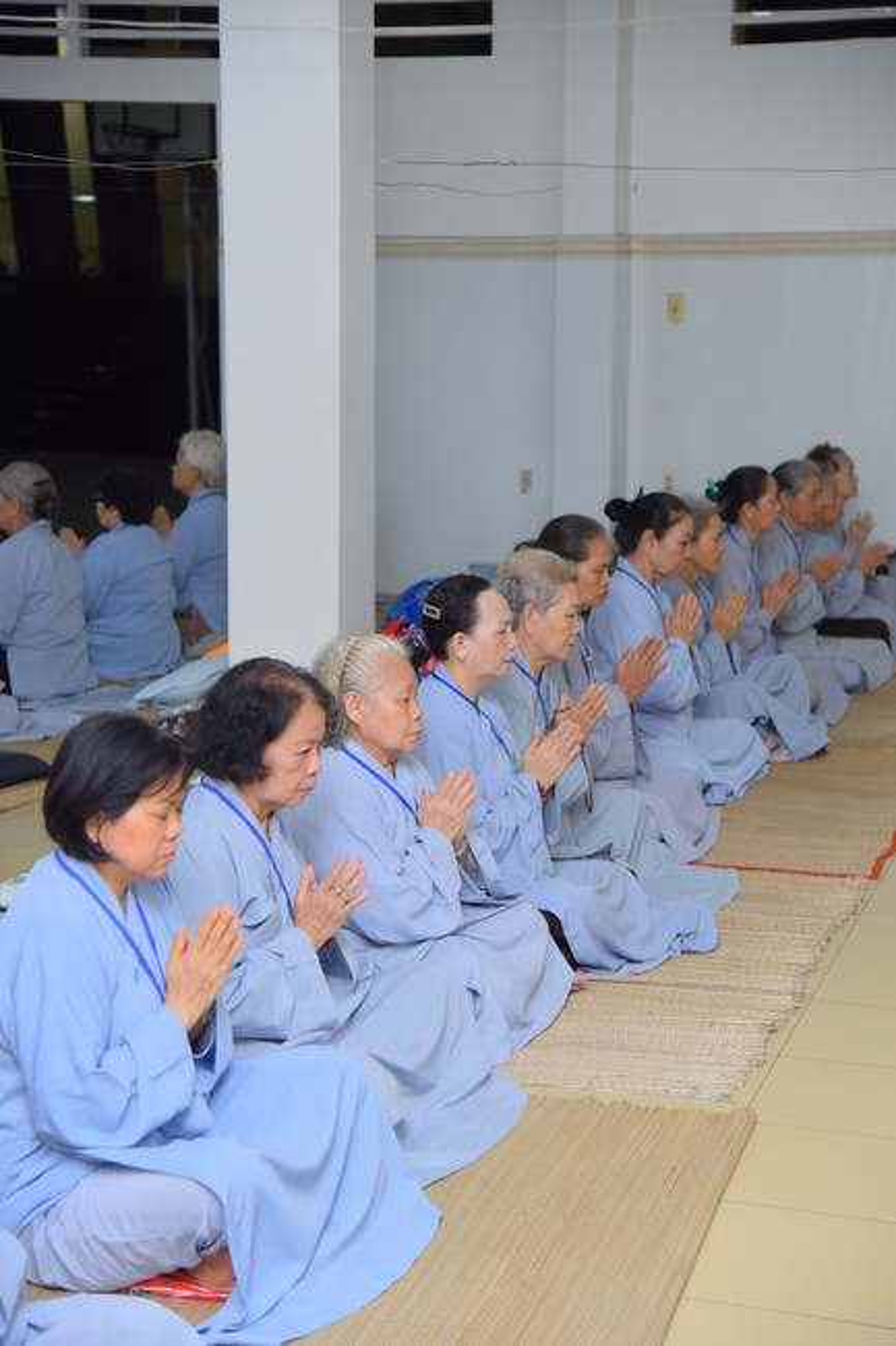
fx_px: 2615
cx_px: 448
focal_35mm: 70
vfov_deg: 28.9
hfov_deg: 19.4
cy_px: 673
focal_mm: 70
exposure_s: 1/100
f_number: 4.5
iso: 1000
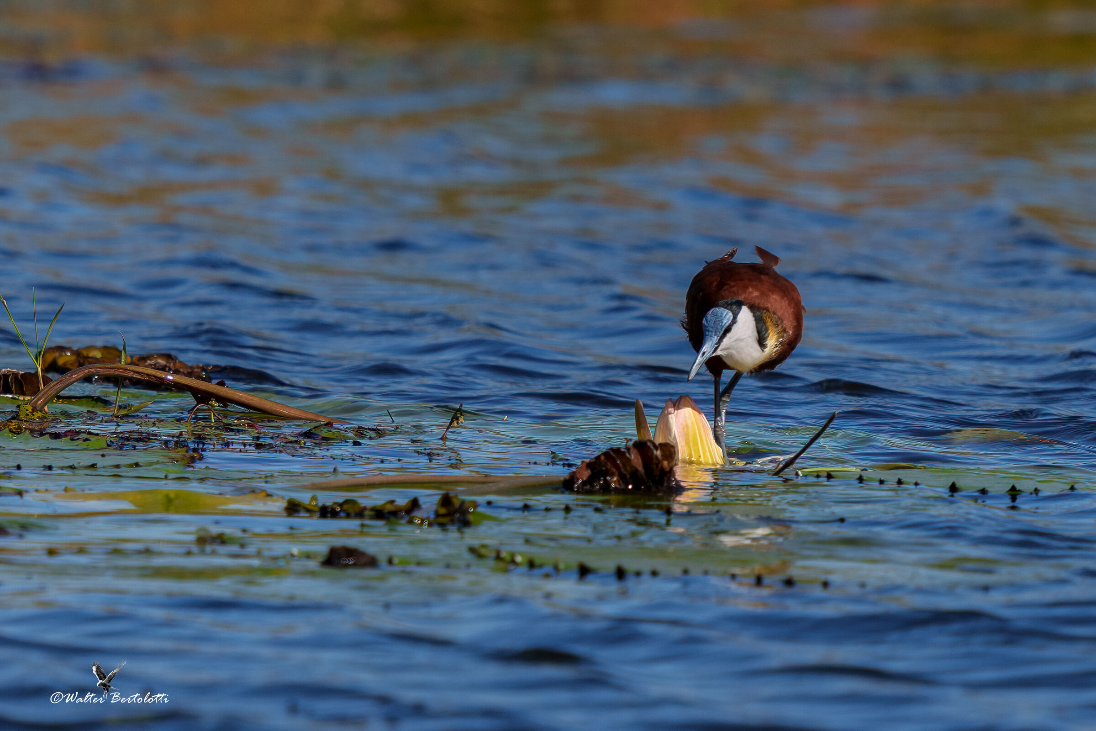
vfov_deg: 2.5
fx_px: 17048
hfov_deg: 3.7
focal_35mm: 560
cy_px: 366
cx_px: 548
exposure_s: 1/1600
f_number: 4.5
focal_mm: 560
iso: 160
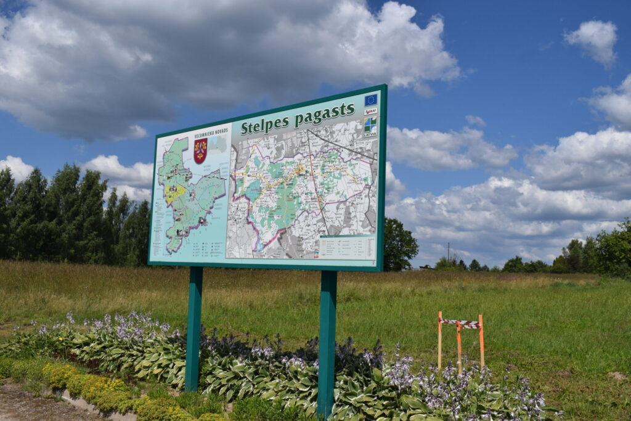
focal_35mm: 36
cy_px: 210
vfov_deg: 36.9
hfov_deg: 53.1
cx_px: 316
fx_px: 631
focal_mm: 24
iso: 400
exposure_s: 1/2500
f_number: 9
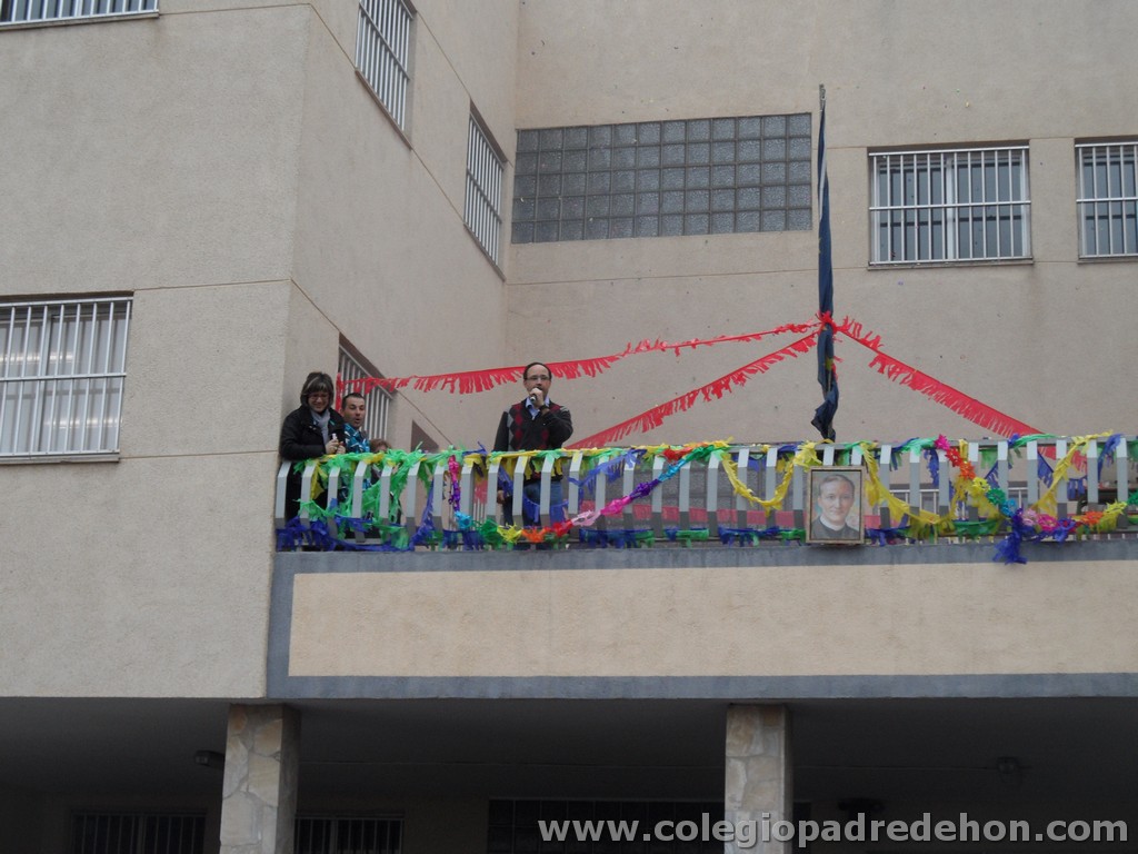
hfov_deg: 32.2
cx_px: 569
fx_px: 1972
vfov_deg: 24.4
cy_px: 427
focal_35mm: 60
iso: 80
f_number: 4
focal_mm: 10.3
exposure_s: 1/125
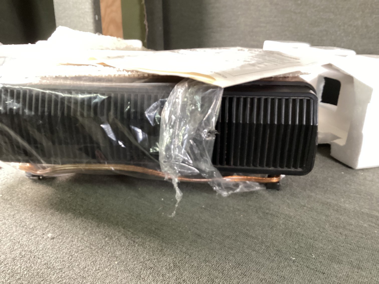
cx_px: 190
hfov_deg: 58.3
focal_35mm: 31
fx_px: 339
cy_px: 142
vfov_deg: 45.4
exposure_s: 1/50
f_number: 2.4
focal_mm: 3.3
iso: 200
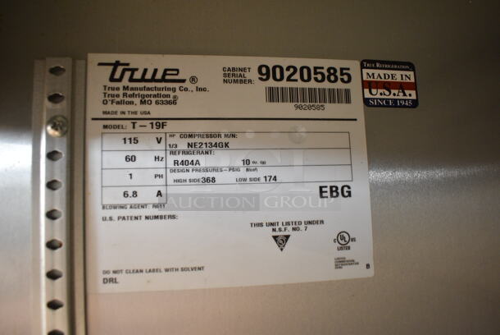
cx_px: 250
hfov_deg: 67.3
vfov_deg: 48.0
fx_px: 375
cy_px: 168
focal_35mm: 27
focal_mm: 18
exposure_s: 1/30
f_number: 3.5
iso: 1000
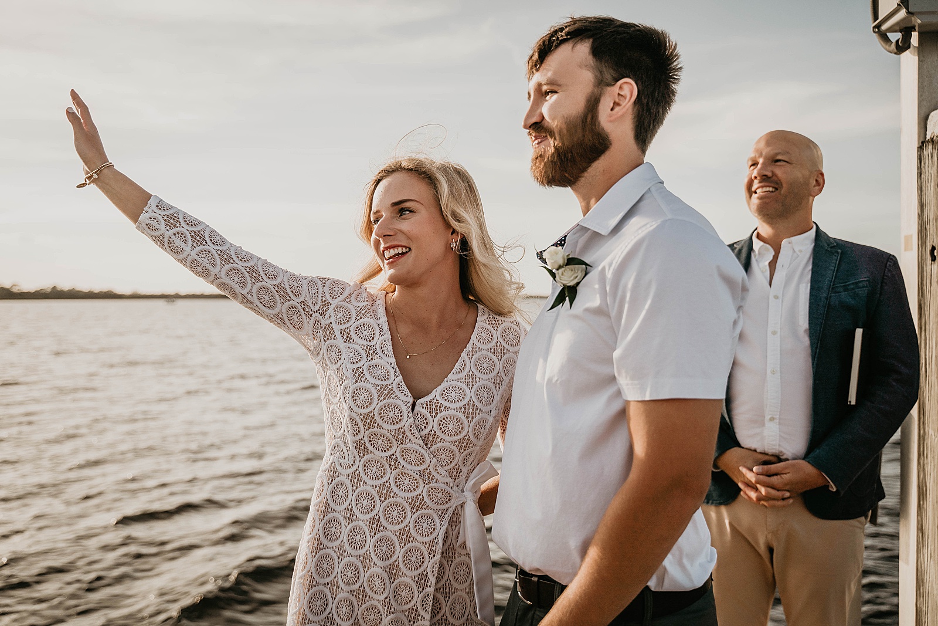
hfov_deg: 55.8
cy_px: 313
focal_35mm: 34
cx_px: 469
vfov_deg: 38.9
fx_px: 886
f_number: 3.2
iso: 100
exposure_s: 1/2500
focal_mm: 34
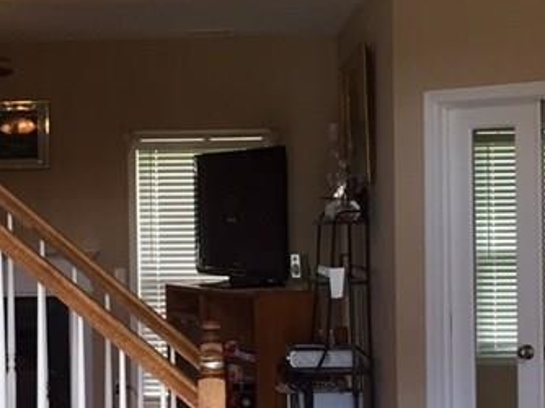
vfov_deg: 16.6
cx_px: 103
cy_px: 225
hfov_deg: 21.7
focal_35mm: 89
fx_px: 1400
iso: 32
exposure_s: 1/30
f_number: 2.2
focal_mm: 4.15
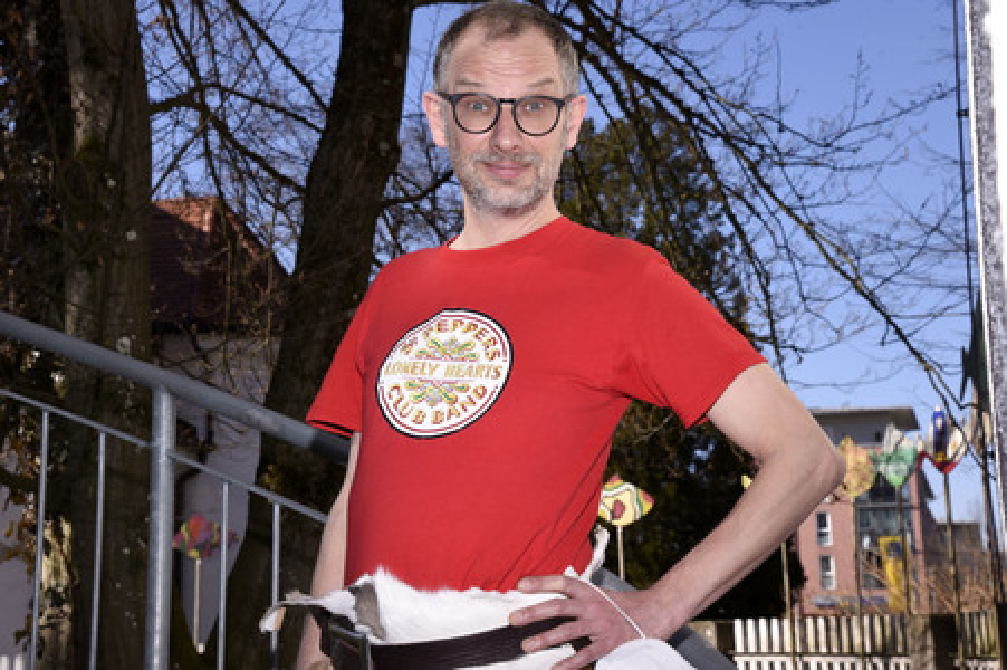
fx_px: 1733
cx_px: 504
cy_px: 335
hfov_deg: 32.4
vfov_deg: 21.9
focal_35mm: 62
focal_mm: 62
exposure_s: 1/160
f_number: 10
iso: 160
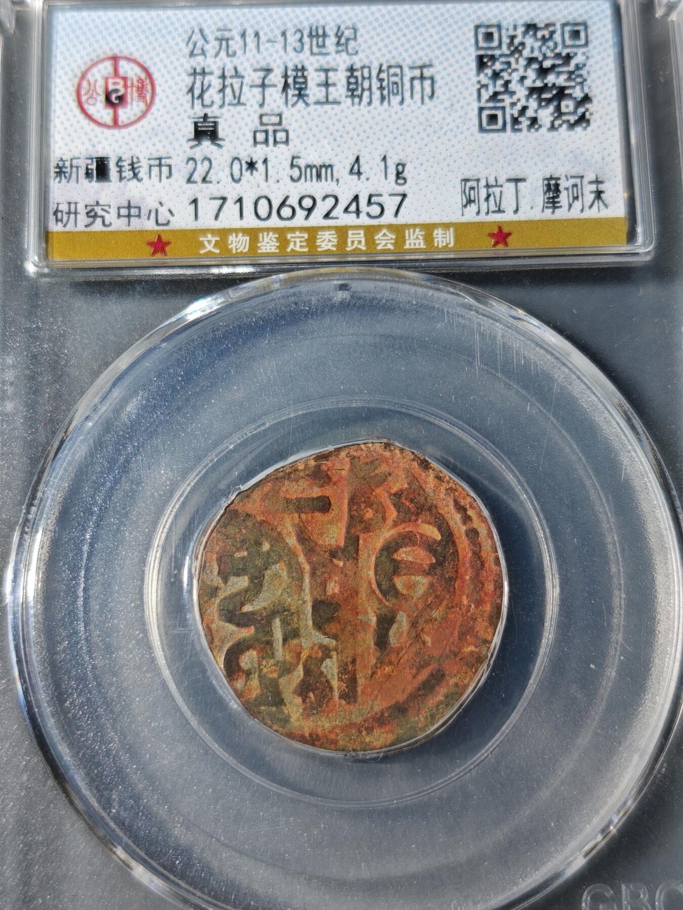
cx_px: 342
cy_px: 455
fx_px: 1315
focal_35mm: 50
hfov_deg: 29.1
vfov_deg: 38.2
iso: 50
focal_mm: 5.85
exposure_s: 1/165
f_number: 1.63
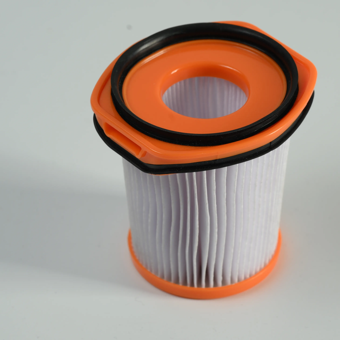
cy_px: 161
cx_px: 215
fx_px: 2356
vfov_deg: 8.3
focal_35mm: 212
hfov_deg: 8.3
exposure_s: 1/125
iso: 100
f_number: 11
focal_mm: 120
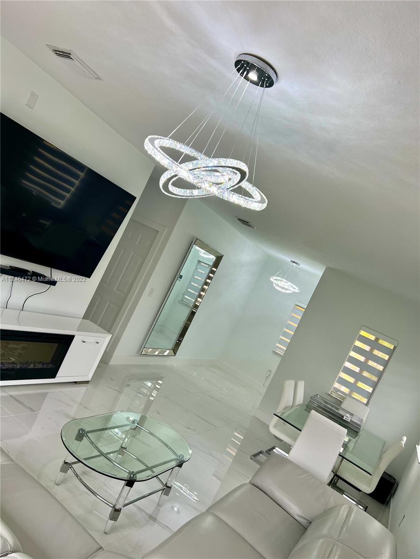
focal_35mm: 26
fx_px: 421
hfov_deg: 53.1
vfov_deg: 67.3
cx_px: 210
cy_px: 280
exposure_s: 1/135
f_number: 1.5
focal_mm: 5.7
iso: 40
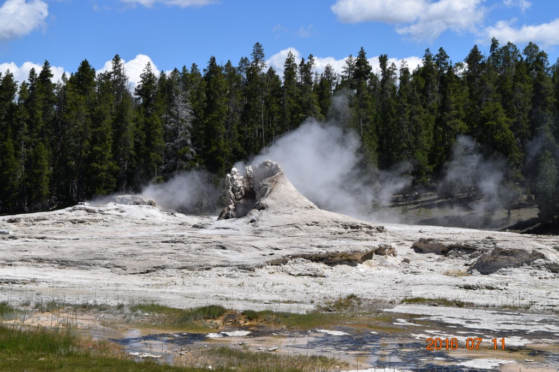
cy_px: 186
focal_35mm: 72
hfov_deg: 28.1
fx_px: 1118
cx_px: 280
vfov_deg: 18.9
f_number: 10
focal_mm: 48
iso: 200
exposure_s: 1/400
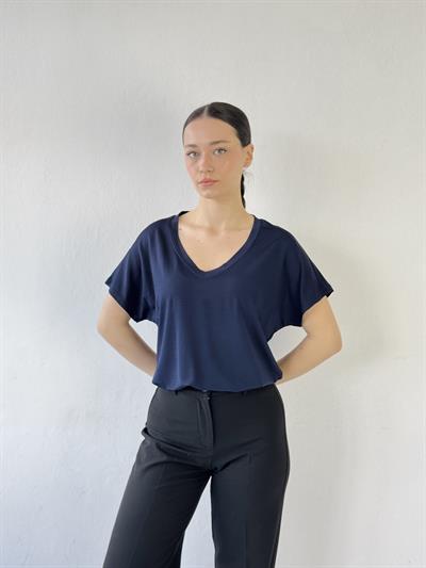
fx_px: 787
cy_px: 284
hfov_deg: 30.3
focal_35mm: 48
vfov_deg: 39.6
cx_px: 213
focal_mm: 6.76
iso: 80
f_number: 1.78
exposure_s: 1/100
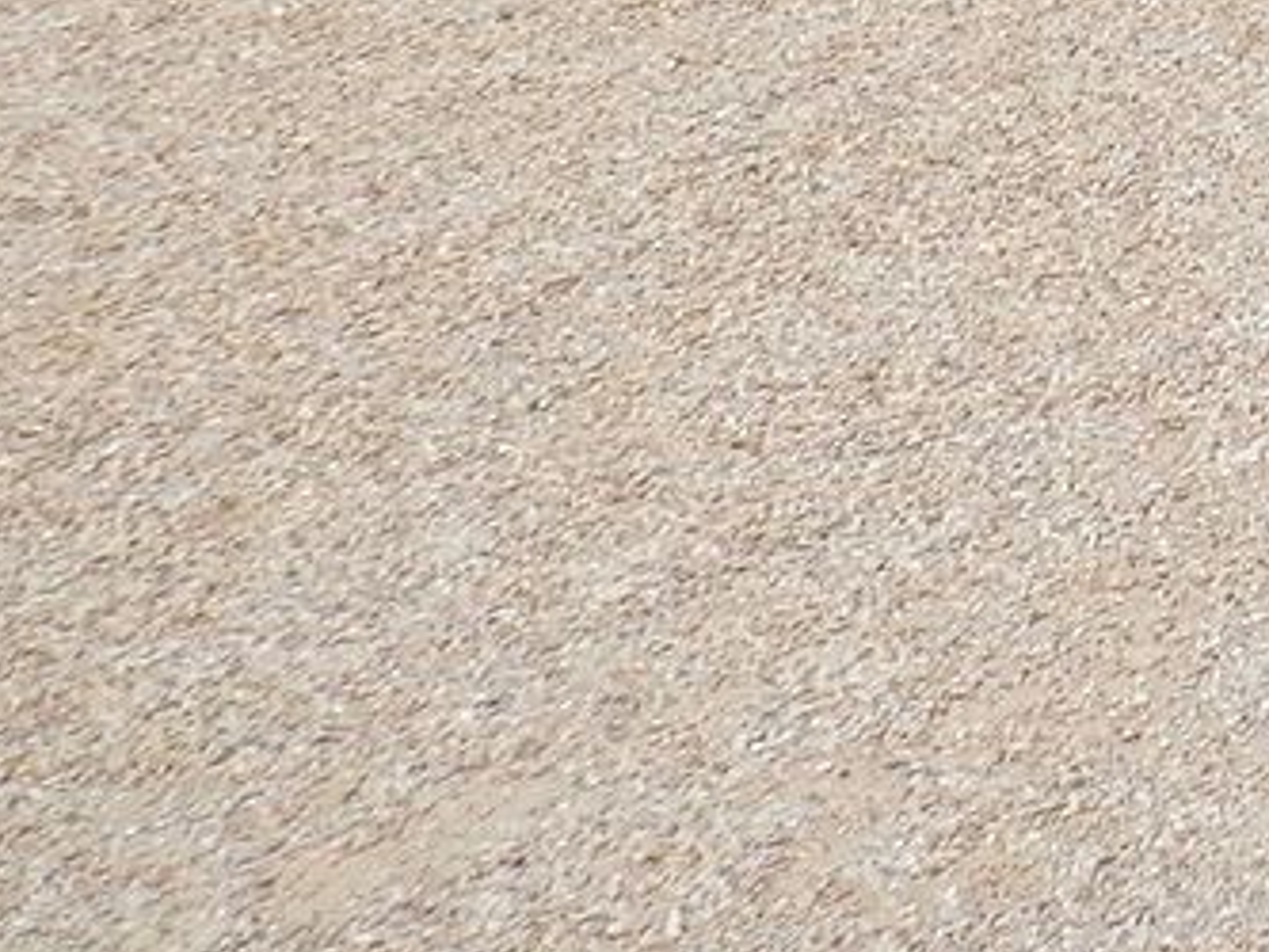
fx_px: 4401
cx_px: 3026
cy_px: -1055
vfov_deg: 11.0
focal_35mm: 120
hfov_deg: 12.7
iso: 80
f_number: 8.7
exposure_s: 1/250
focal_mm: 4.5
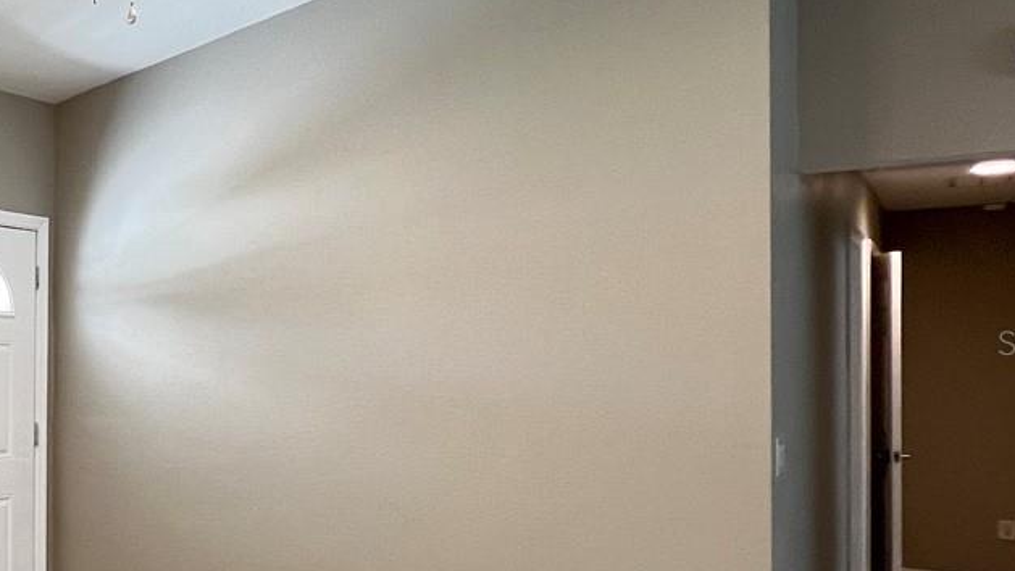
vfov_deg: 32.7
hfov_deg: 41.8
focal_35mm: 36
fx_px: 969
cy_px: 342
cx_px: -140
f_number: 1.8
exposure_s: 1/60
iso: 250
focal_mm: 1.57
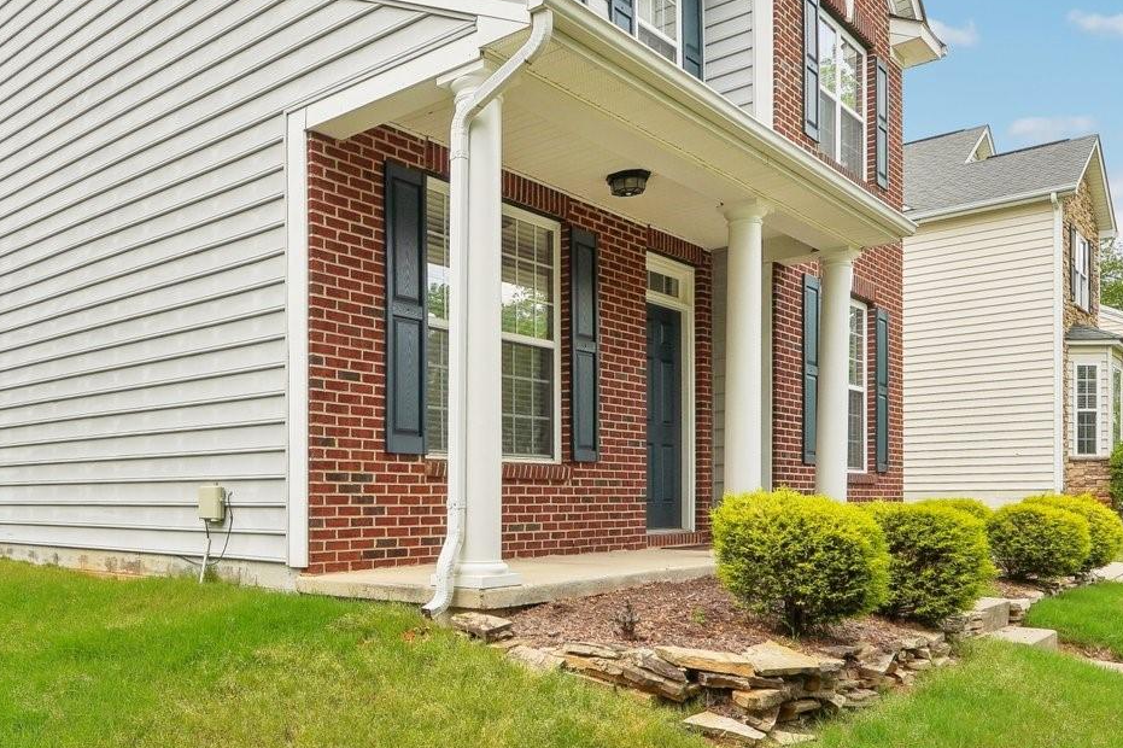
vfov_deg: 38.2
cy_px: 133
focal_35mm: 33
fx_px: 1029
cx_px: 376
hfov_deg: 56.1
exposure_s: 1/90
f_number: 8
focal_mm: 10
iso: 100
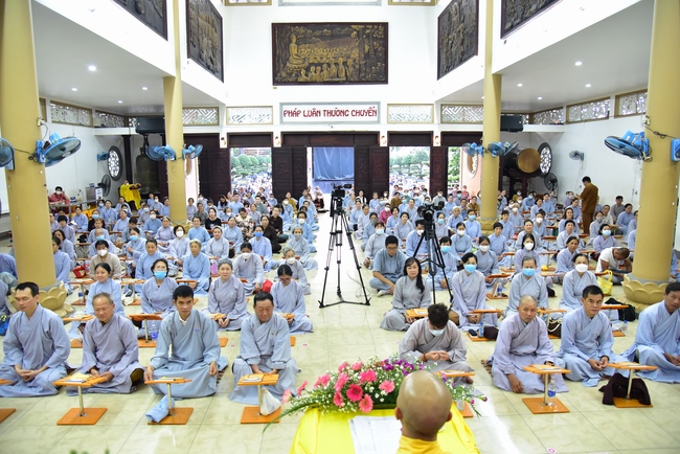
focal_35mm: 24
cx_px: 340
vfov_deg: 53.2
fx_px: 454
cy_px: 227
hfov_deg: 73.7
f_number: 4
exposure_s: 1/50
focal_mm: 24
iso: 2500
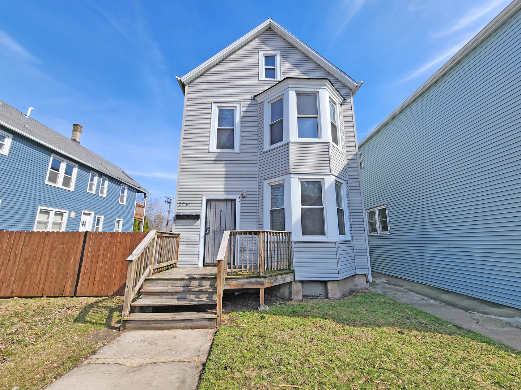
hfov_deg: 106.2
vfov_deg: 89.9
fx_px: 196
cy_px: 195
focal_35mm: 13
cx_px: 260
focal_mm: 2.2
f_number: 2.2
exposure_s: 1/1410
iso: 50
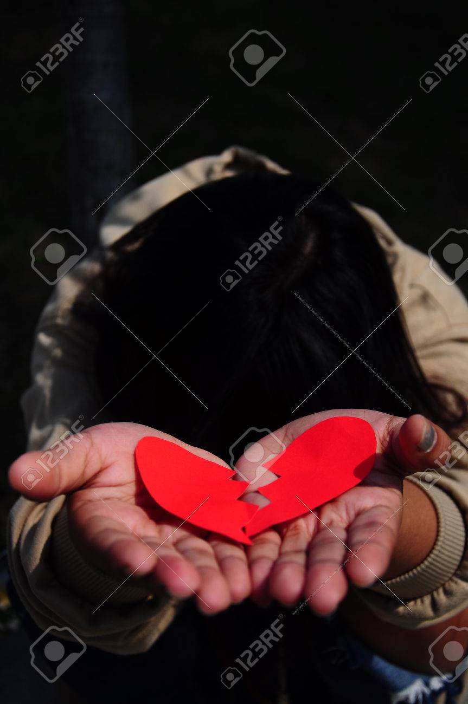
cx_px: 234
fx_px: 1027
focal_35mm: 52
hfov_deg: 25.7
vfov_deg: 37.9
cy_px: 352
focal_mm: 35
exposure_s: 1/4000
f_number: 4.5
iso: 200
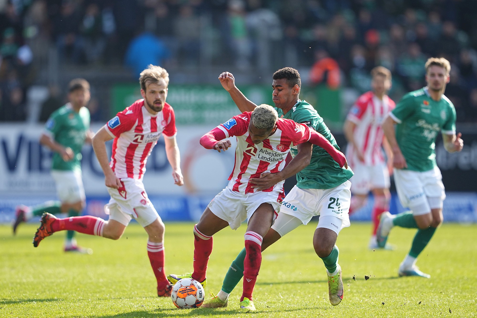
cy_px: 159
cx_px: 238
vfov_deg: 3.4
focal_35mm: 400
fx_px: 5302
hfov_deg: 5.2
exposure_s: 1/2000
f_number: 2.8
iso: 320
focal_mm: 400
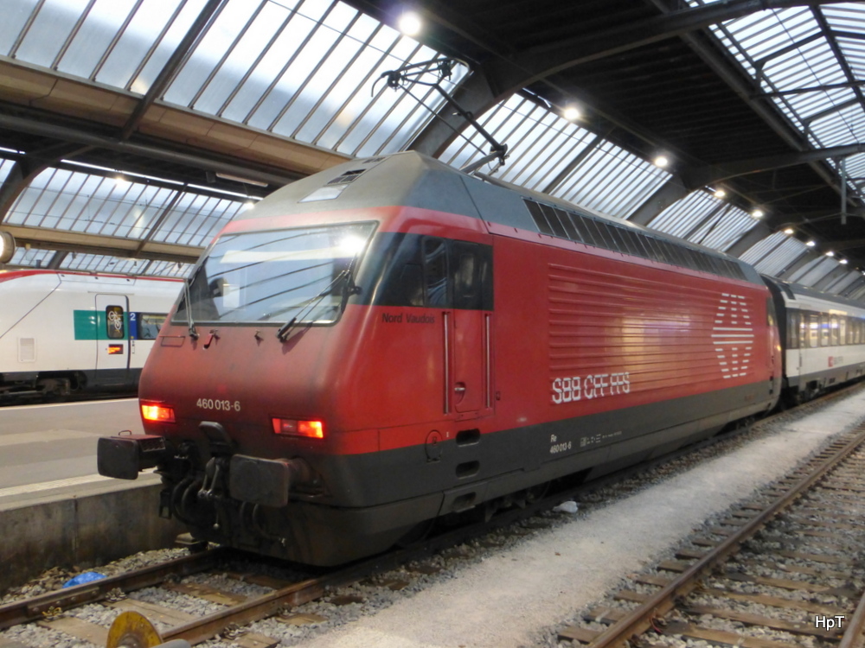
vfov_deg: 45.4
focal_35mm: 31
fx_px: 775
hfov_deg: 58.4
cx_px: 432
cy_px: 324
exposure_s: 1/6
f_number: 3.6
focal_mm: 5.4
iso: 400
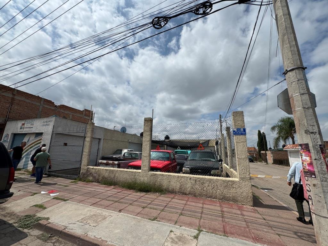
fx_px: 133
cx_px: 164
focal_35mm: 14
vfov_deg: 85.7
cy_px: 123
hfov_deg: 102.1
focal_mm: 2.22
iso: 32
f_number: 2.2
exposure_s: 1/4132
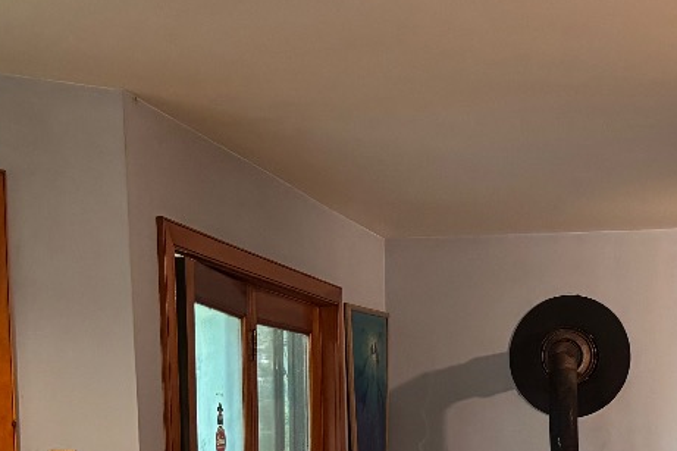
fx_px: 1466
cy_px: 538
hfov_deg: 25.7
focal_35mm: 78
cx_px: 495
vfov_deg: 16.7
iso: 400
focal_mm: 6.76
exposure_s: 1/60
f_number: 1.78
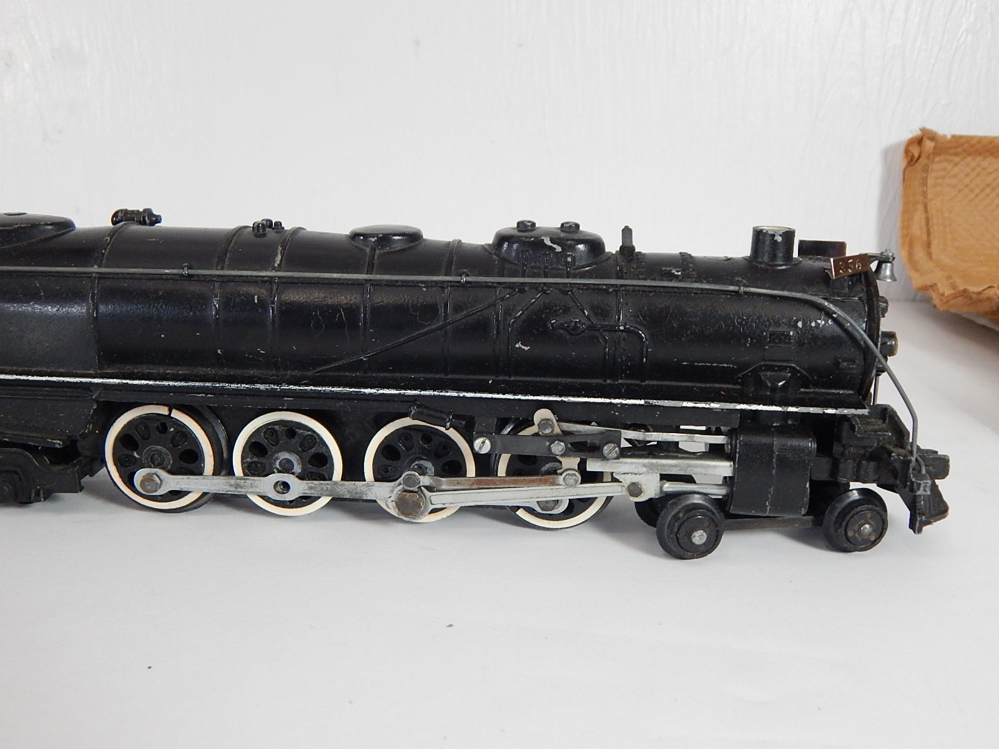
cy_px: 374
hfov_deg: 54.0
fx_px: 981
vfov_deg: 41.8
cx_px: 500
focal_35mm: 34
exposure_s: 1/125
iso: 400
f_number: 3.3
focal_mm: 6.1
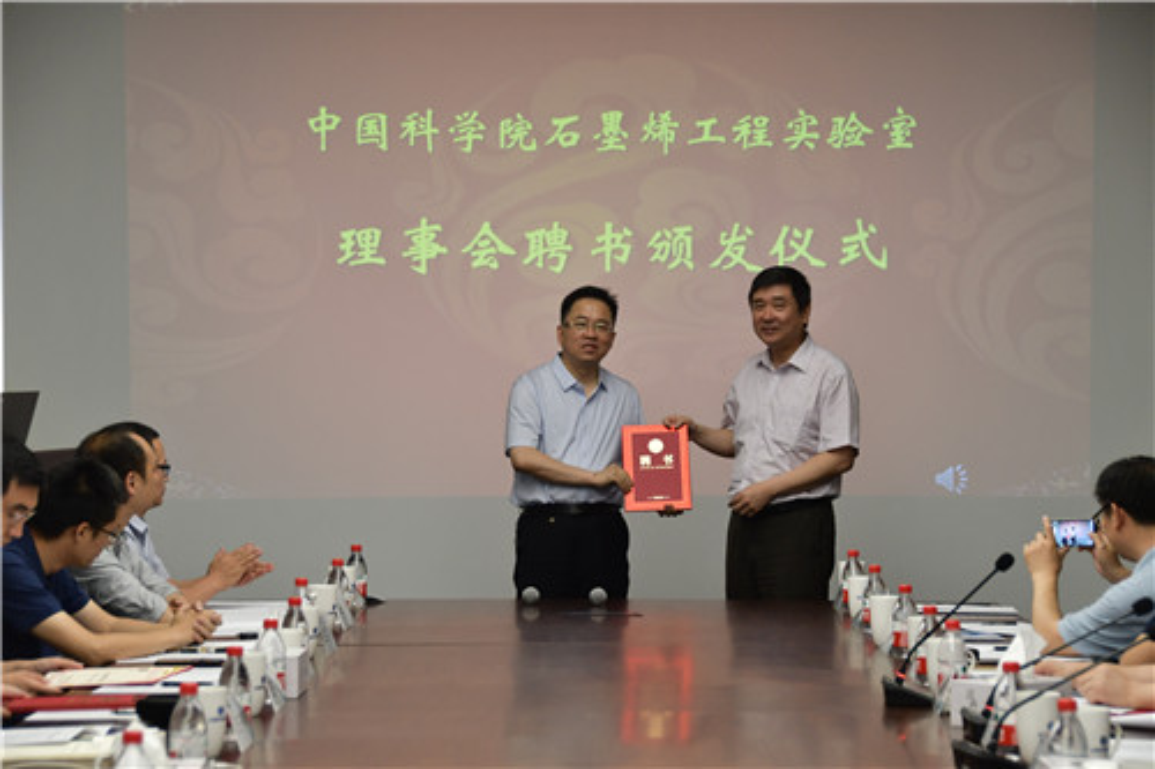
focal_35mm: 105
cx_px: 578
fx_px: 3367
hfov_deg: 19.5
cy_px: 384
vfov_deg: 13.0
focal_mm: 70
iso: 800
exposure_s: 1/80
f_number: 5
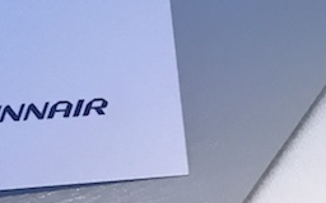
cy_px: -321
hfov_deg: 17.5
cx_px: -15
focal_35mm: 116
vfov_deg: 9.7
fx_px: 1031
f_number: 1.8
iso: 64
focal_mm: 3.99
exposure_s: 1/17
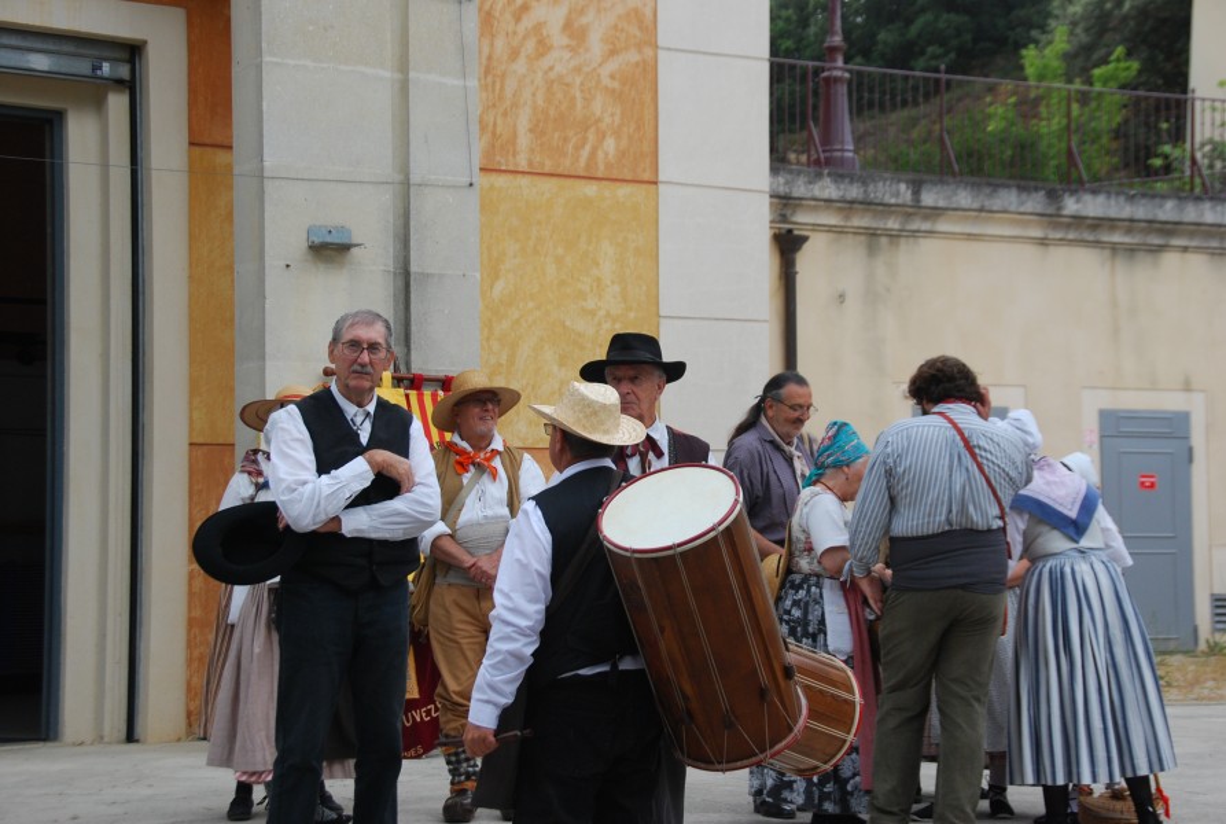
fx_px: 2458
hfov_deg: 28.0
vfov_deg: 19.0
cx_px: 613
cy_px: 412
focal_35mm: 72
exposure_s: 1/250
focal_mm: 48
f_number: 8
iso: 400
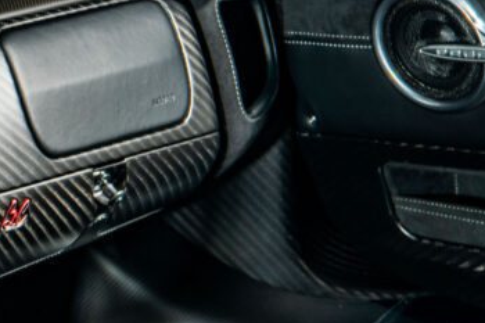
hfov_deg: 9.8
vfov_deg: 6.7
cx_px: -186
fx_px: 2760
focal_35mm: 205
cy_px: 250
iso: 160
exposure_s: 1/125
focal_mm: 70
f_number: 11
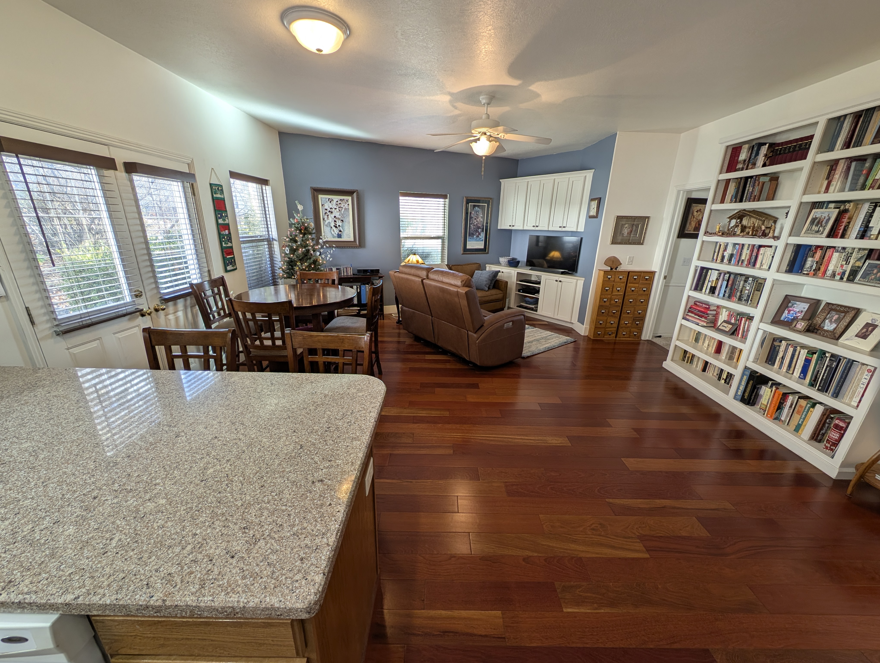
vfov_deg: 94.6
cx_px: 440
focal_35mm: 12
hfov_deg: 110.5
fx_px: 305
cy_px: 332
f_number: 1.95
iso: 50
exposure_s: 1/60
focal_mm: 2.23
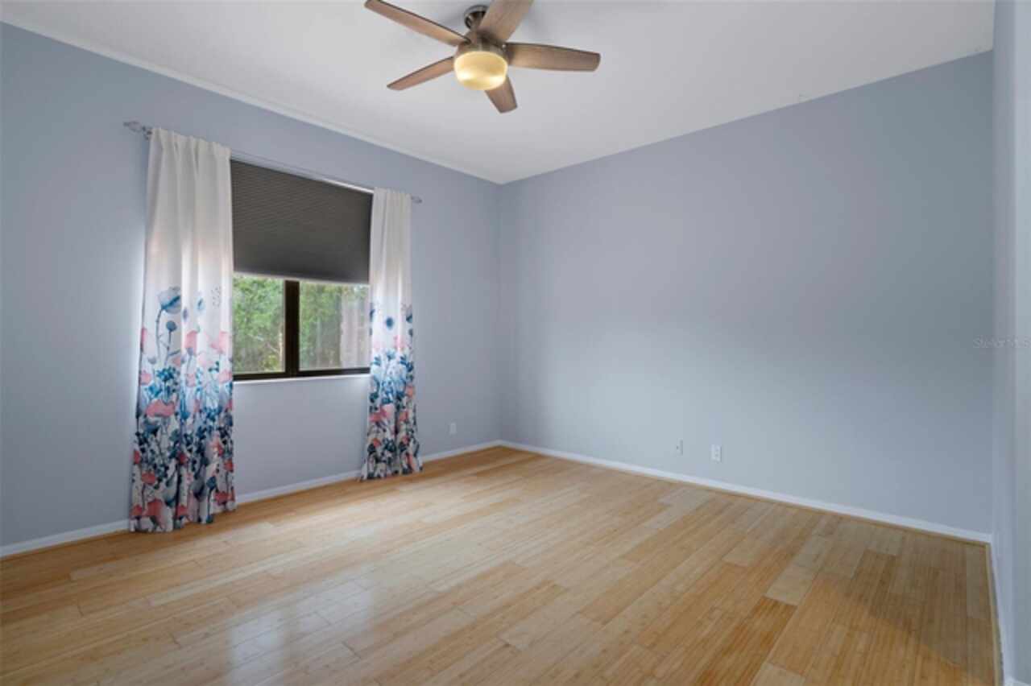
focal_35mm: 17
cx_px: 516
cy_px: 343
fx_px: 487
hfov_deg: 93.3
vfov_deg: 70.4
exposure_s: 1.3
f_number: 9
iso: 320
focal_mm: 17
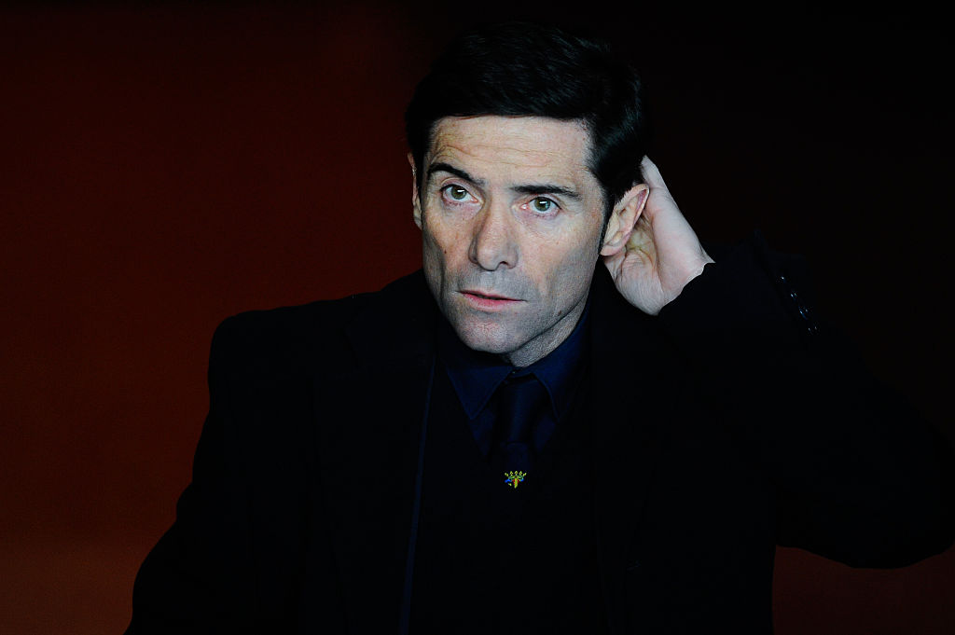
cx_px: 478
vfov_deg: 3.4
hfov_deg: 5.2
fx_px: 10602
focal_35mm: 400
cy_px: 318
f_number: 2.8
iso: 2500
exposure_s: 1/500
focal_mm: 400
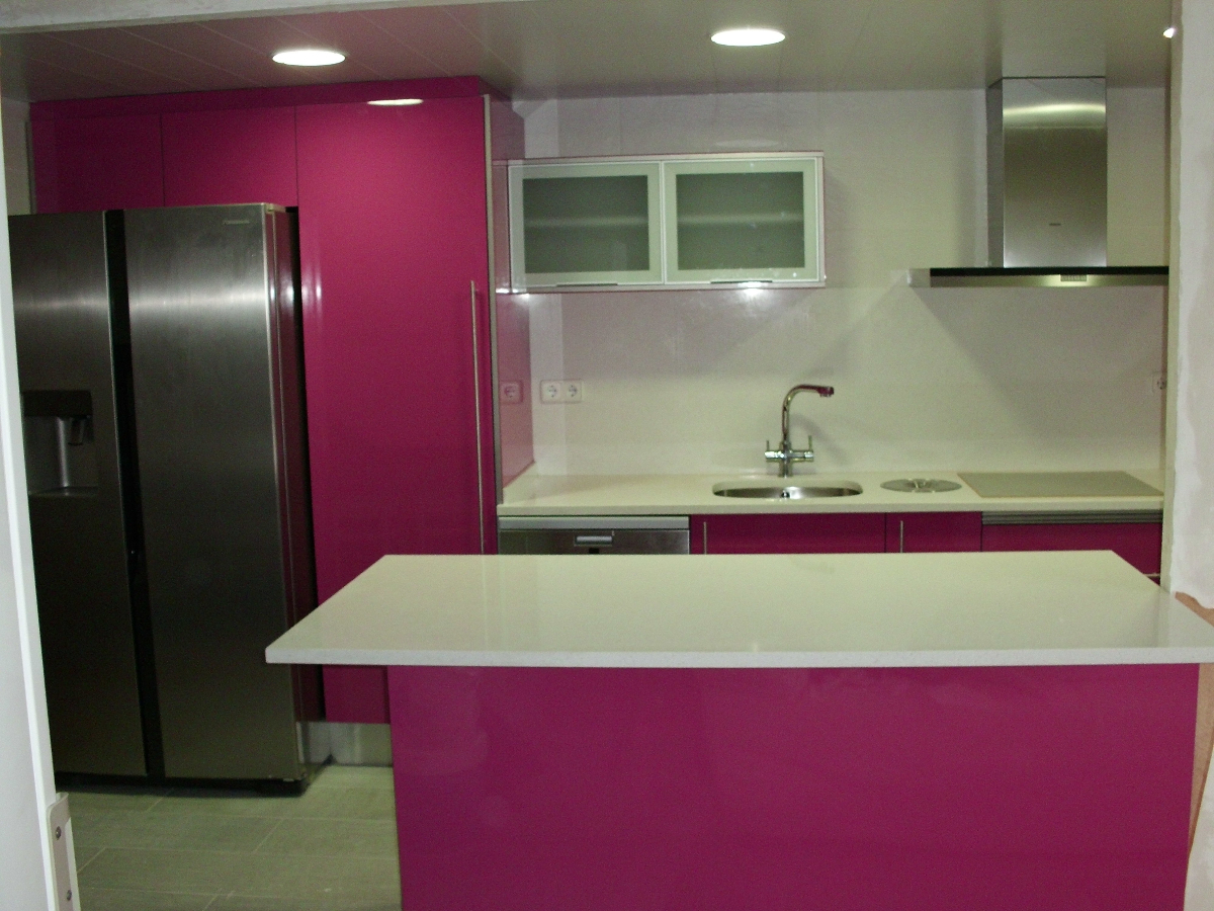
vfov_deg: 39.7
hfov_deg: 51.4
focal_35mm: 36
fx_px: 1263
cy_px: 456
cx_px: 607
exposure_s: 1/60
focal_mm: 6.3
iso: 200
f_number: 2.9
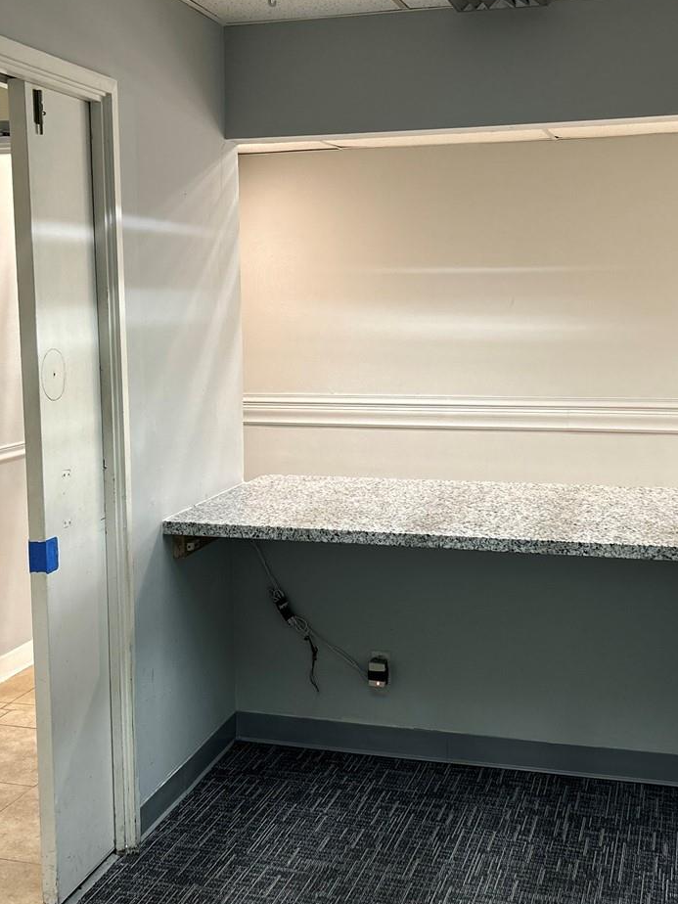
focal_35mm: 45
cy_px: 465
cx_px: 312
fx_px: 1175
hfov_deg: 32.2
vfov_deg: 42.1
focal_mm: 5.7
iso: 125
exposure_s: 1/120
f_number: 1.5
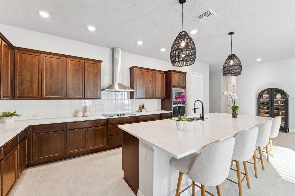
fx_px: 115
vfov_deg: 81.2
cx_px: 148
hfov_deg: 104.3
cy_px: 98
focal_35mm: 14
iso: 400
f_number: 8
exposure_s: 1/13
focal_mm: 14
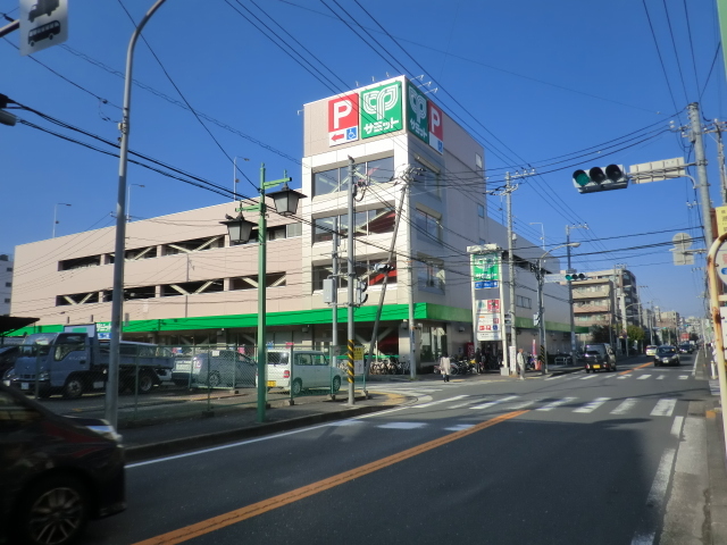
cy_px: 272
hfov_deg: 67.3
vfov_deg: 53.1
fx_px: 546
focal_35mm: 26
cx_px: 364
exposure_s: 1/250
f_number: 7.9
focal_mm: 4.7
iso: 50
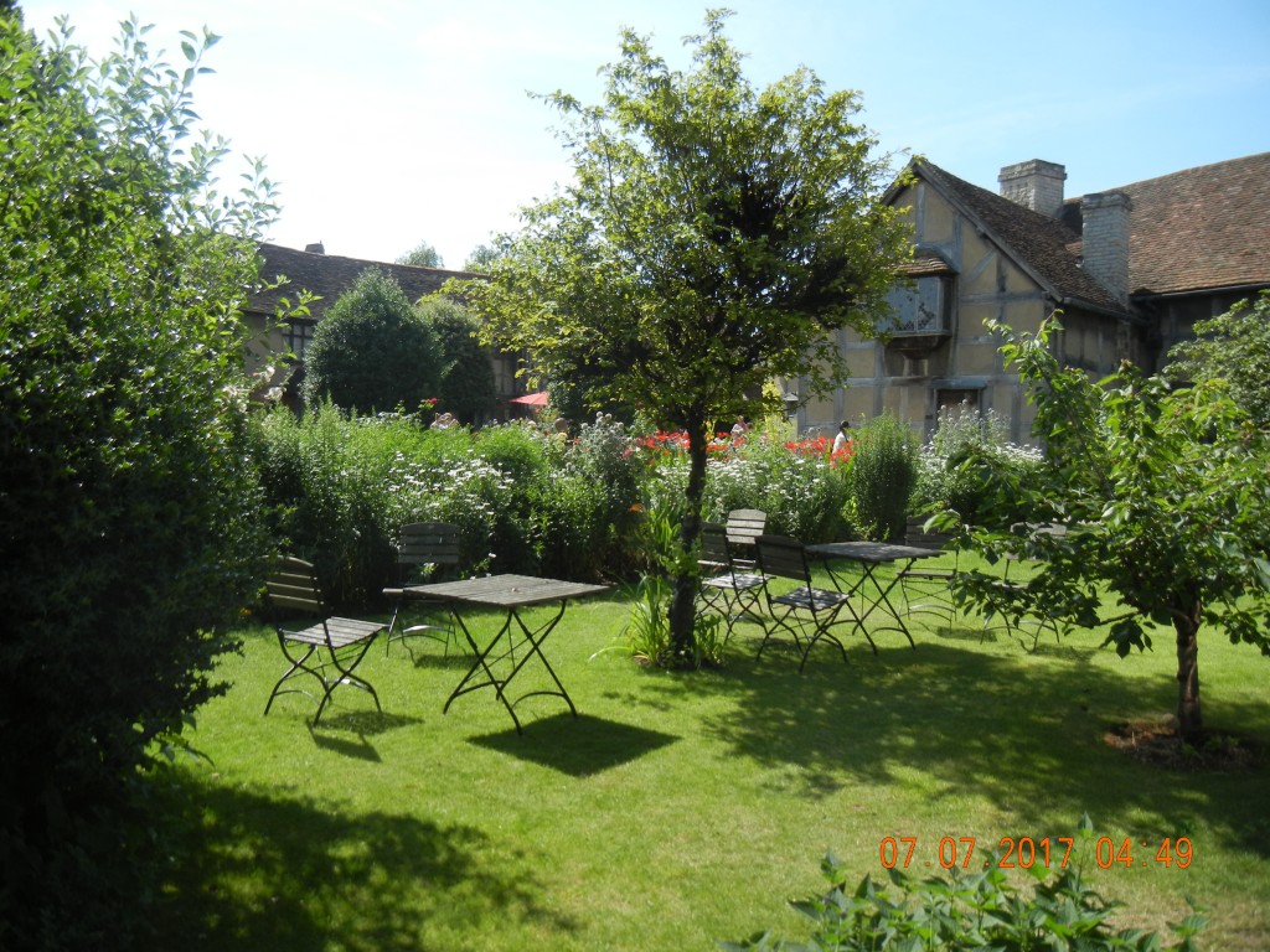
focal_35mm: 30
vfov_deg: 46.8
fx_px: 1101
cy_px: 476
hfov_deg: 60.0
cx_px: 635
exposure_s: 1/888
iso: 160
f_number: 3.5
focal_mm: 5.4
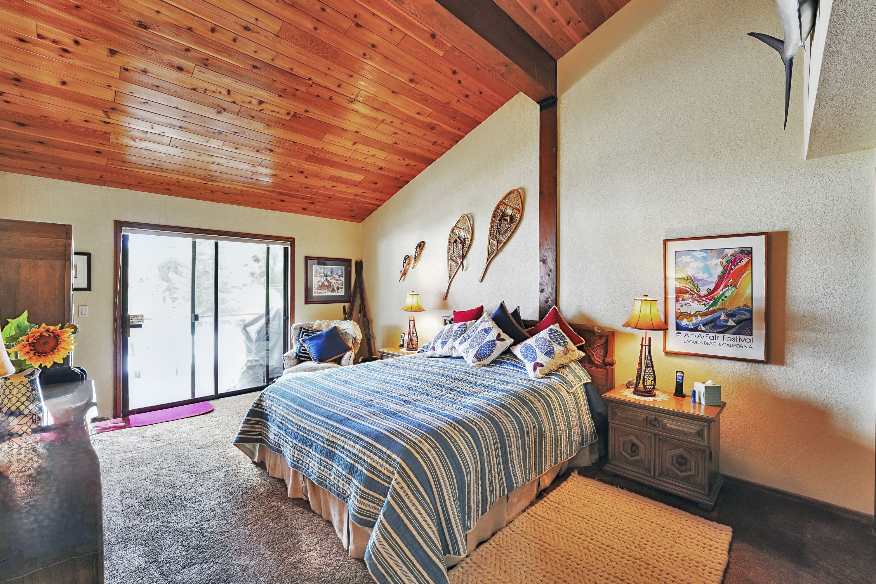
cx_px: 438
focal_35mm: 14
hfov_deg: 104.3
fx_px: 341
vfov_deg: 81.2
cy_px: 292
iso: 400
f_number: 8
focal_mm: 14
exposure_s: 1/6
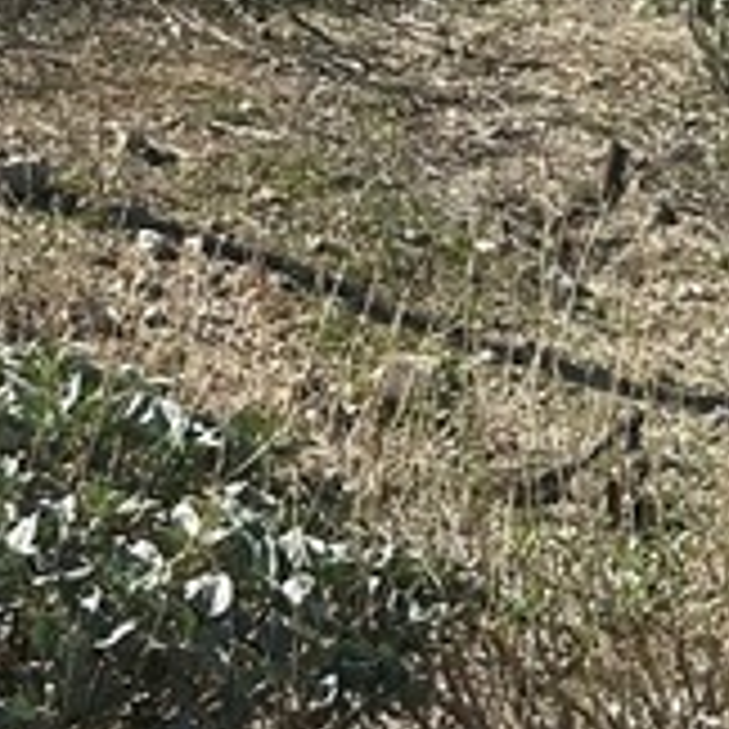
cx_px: -36
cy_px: -986
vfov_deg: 11.1
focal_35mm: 134
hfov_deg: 12.8
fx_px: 3193
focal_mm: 6.86
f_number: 1.78
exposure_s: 1/4348
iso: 80
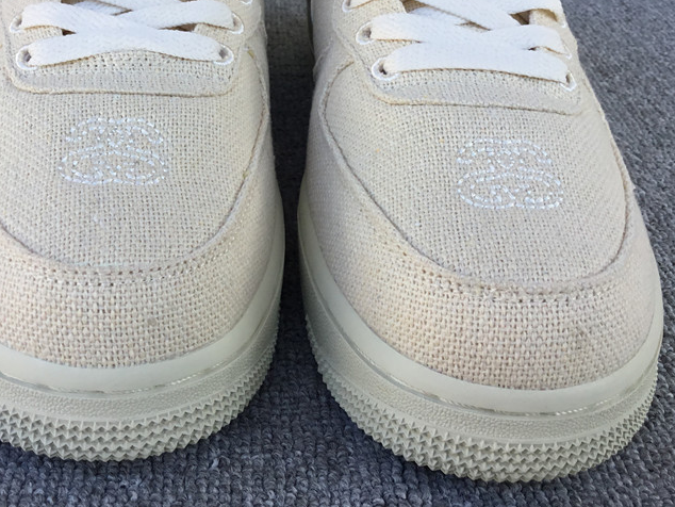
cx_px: 294
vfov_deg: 32.5
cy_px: 157
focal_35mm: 44
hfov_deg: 42.8
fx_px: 858
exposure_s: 1/275
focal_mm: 3.3
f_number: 2.4
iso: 25
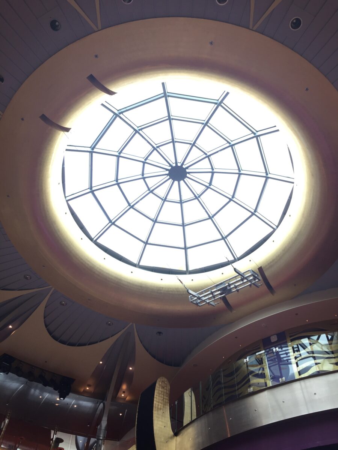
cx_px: 169
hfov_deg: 48.2
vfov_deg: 61.7
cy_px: 225
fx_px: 378
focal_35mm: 29
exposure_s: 1/30
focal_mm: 4.15
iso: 32
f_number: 2.2
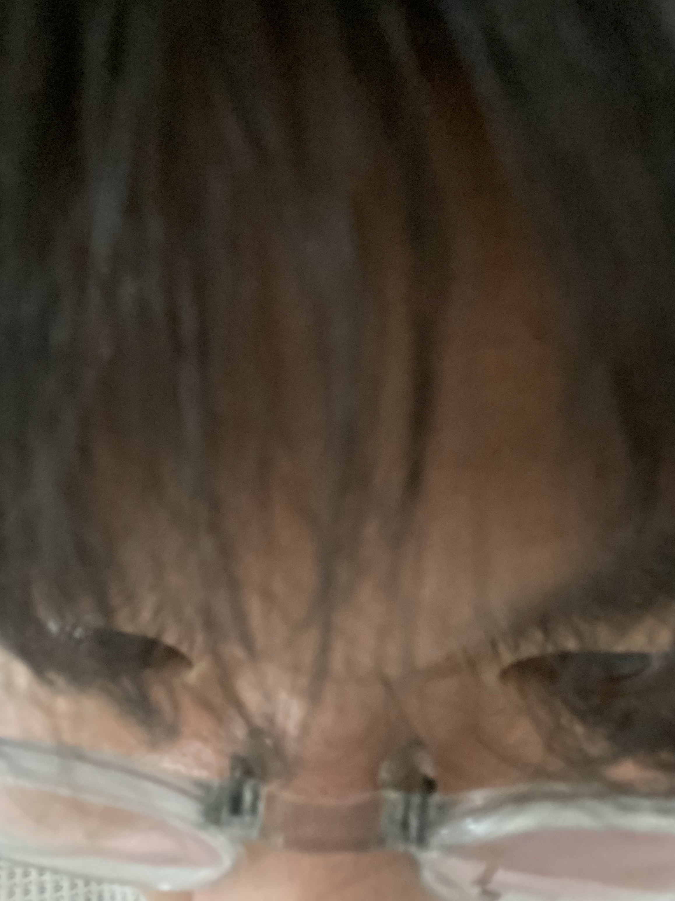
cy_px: 450
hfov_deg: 46.8
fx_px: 780
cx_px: 338
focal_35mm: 30
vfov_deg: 60.0
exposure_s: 1/15
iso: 2000
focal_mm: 2.71
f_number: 2.2
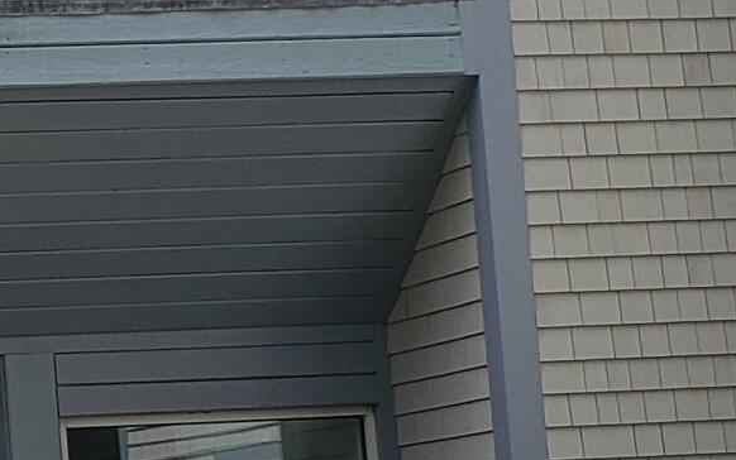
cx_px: -330
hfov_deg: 13.9
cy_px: 246
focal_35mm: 142
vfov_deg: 9.2
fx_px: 2849
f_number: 2.4
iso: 50
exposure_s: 1/970
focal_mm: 4.3
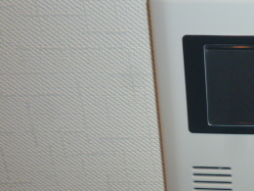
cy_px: 155
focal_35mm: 69
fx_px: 506
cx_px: 267
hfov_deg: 26.3
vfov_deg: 21.0
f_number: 3.1
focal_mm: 5
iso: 100
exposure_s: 1/60
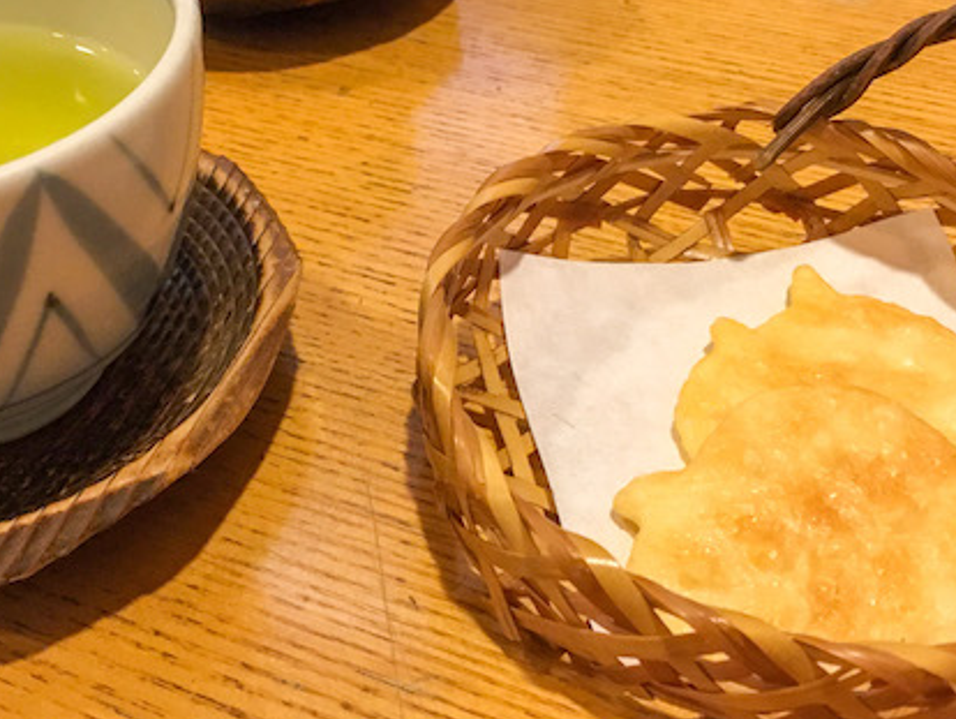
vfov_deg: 34.3
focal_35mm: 42
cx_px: 328
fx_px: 1161
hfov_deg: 44.2
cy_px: 312
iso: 320
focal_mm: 4.15
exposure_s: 1/15
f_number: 2.2
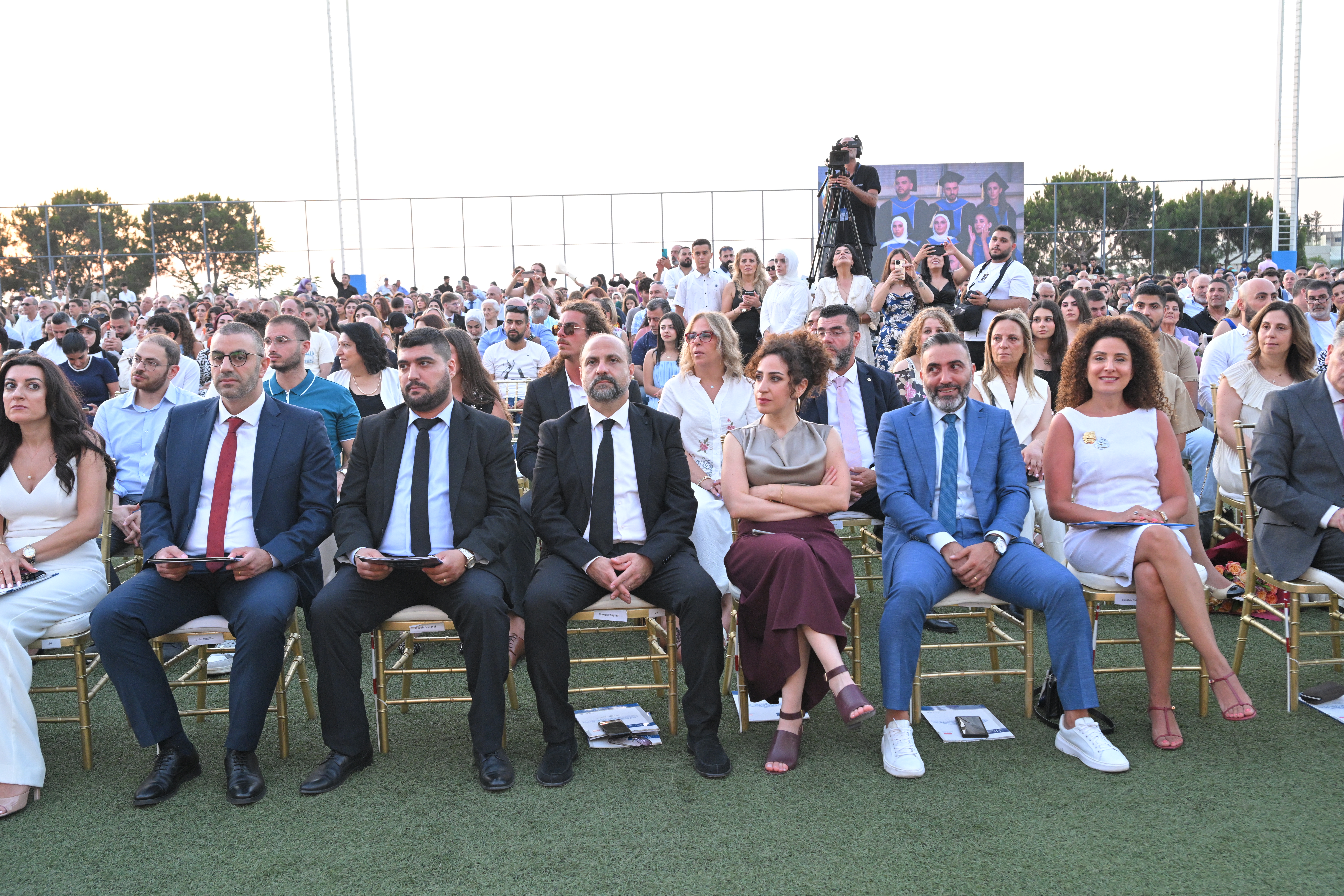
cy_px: 448
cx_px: 672
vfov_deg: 37.9
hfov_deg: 54.4
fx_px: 1307
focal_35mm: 35
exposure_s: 1/125
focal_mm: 35
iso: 2500
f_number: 5.6
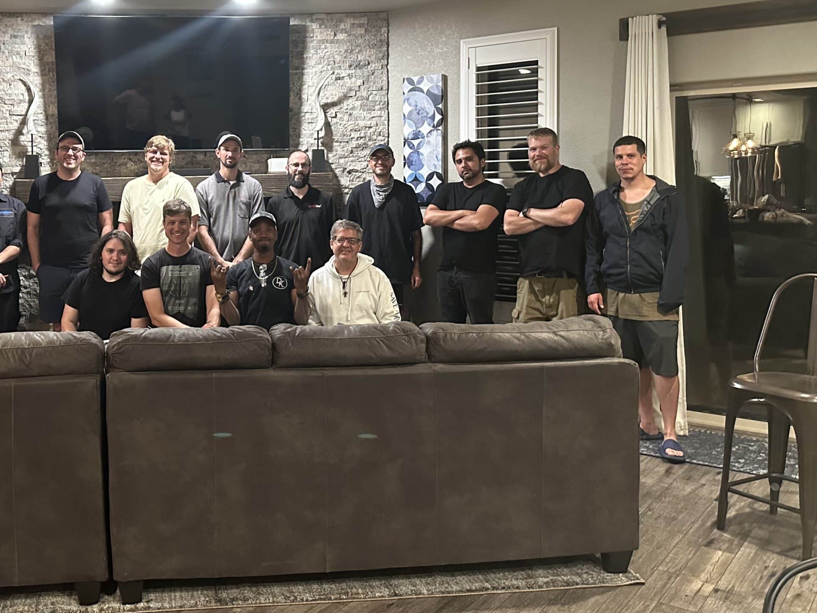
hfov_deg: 49.9
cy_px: 215
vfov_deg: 39.3
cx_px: 237
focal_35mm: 36
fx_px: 850
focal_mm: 6.86
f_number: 1.78
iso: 640
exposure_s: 1/40
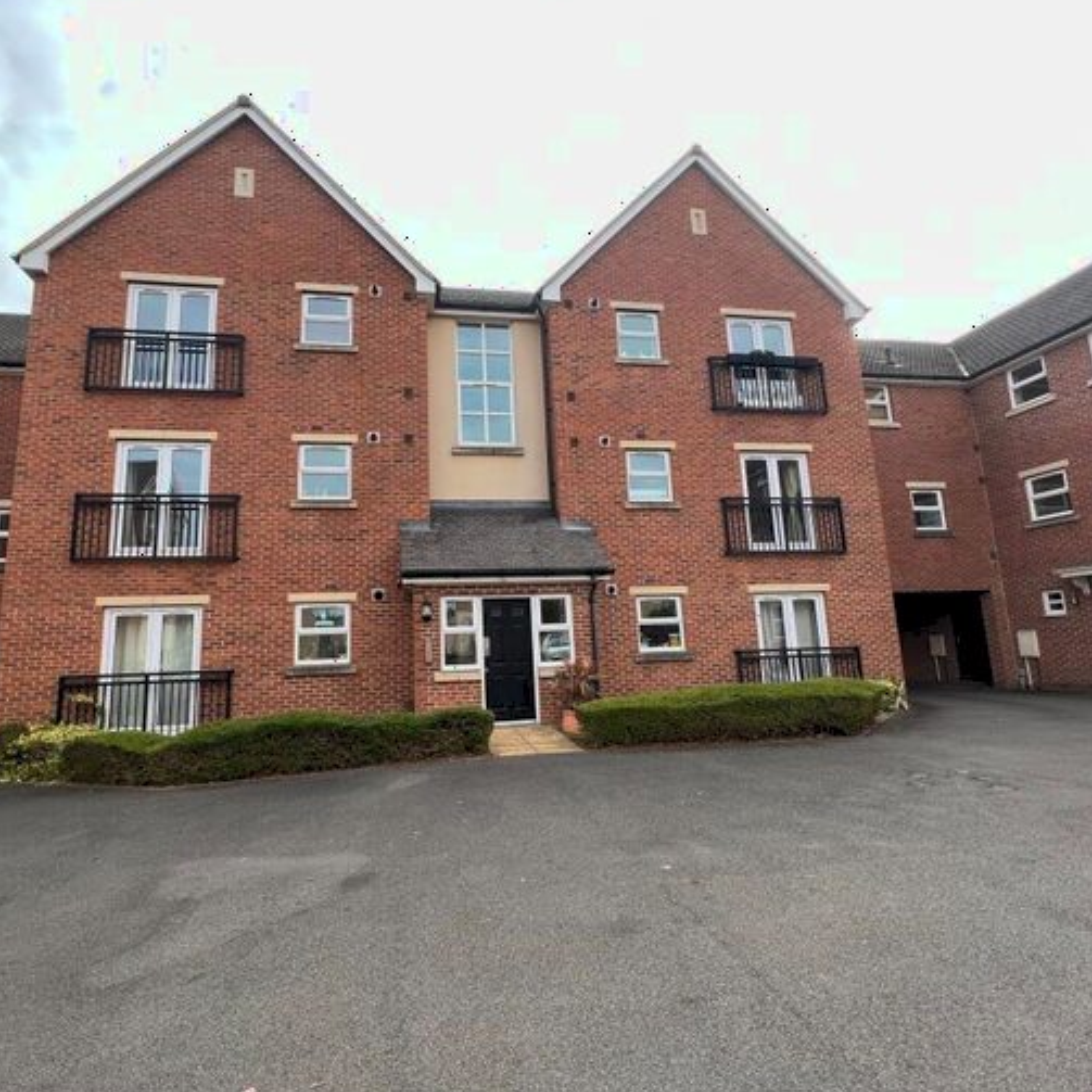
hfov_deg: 87.2
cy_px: 542
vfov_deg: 87.4
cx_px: 499
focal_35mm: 16
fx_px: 571
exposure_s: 1/316
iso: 32
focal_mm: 1.57
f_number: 1.8
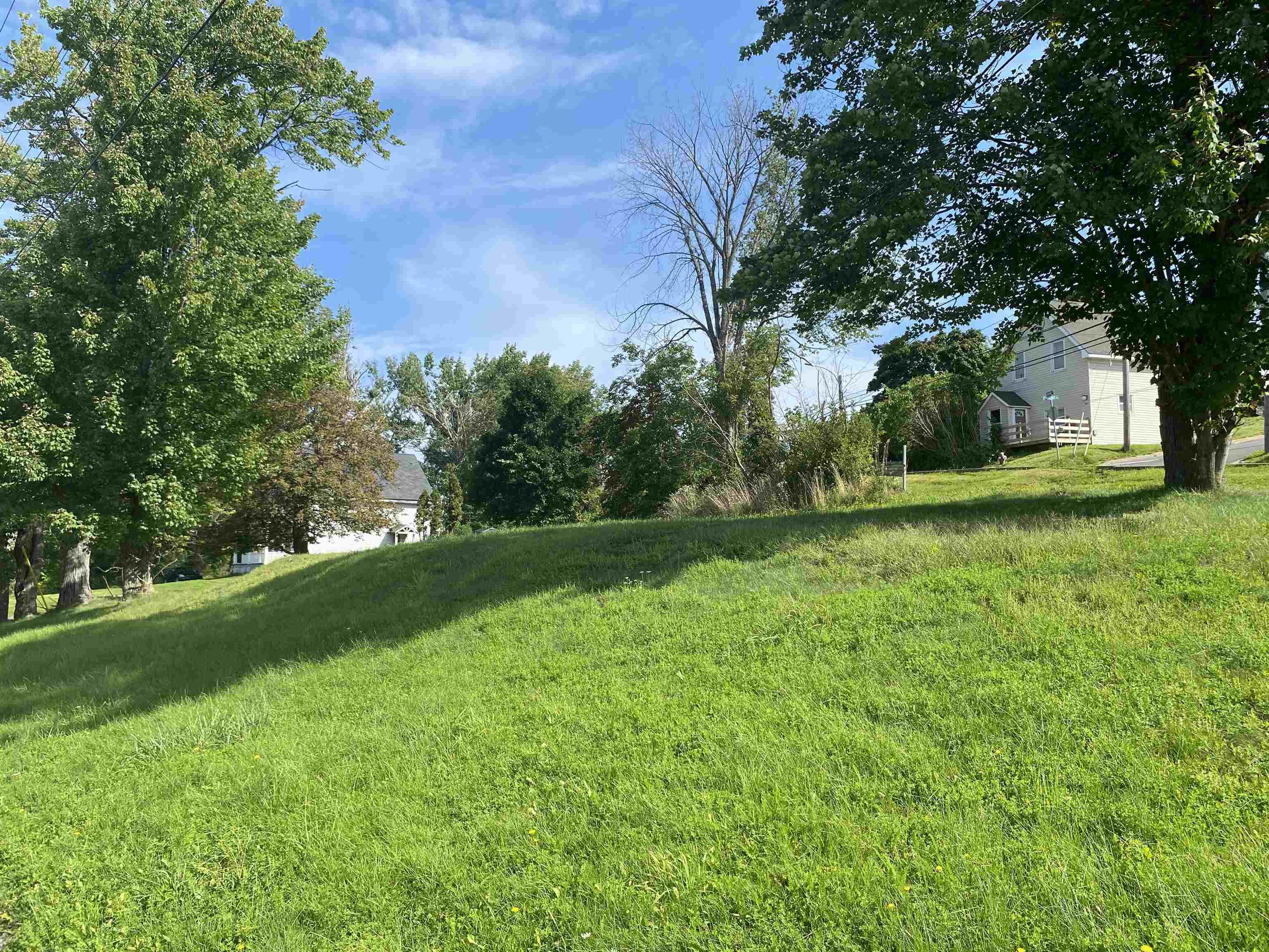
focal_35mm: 26
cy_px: 476
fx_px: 953
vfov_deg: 53.1
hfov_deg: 67.3
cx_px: 634
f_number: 1.8
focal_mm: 4.25
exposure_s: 1/1727
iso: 32
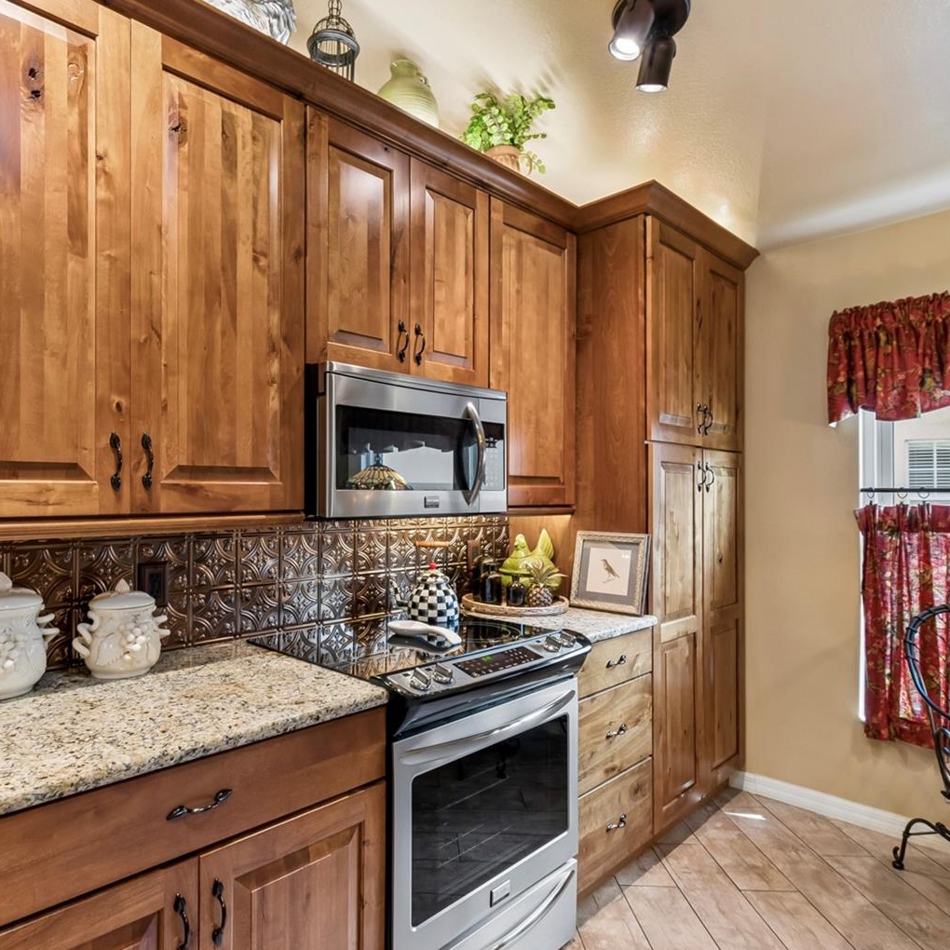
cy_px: 482
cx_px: 398
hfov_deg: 74.3
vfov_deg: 74.8
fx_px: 621
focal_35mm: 20
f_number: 7.1
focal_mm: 10
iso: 100
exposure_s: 1/3.33
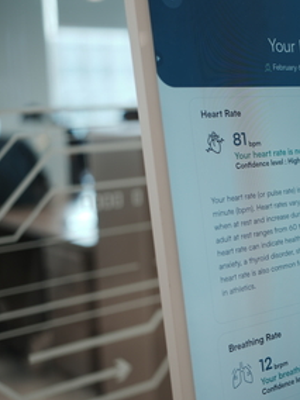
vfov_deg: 27.4
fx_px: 820
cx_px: 370
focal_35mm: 71
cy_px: 206
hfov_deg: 19.4
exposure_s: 1/125
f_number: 1.4
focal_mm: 35
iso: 50
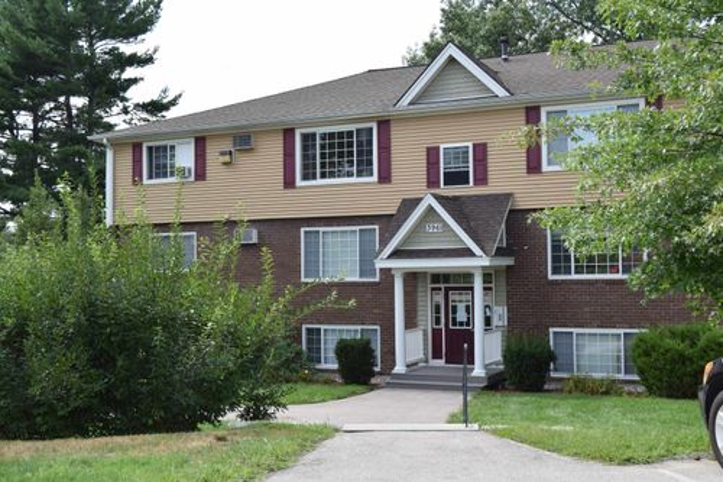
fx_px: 903
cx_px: 362
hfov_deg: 43.6
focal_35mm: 45
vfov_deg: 29.8
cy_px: 241
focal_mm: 30
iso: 100
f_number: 7.1
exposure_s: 1/200
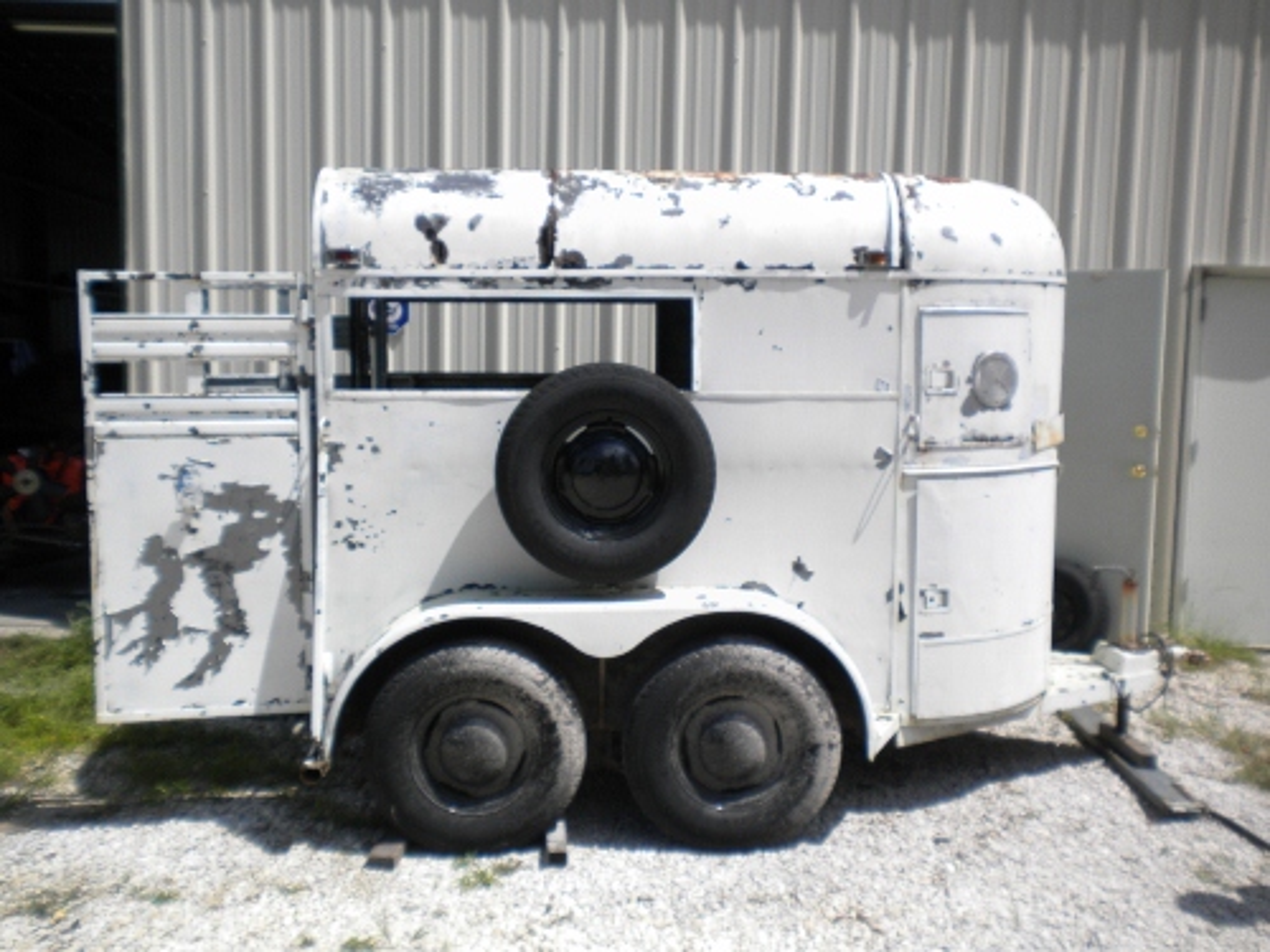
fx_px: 1284
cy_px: 476
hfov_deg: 52.6
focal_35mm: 35
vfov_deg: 40.7
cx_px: 635
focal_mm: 6.3
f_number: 4.6
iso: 80
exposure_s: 1/850
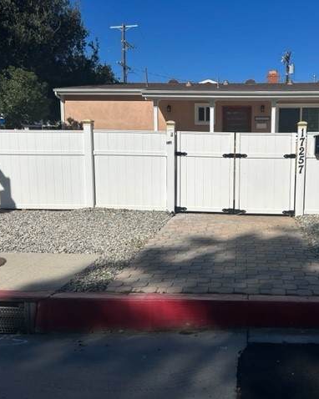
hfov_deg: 42.4
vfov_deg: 52.9
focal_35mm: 34
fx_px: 402
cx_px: 228
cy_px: 200
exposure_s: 1/12658
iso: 50
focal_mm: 5.7
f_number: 1.5
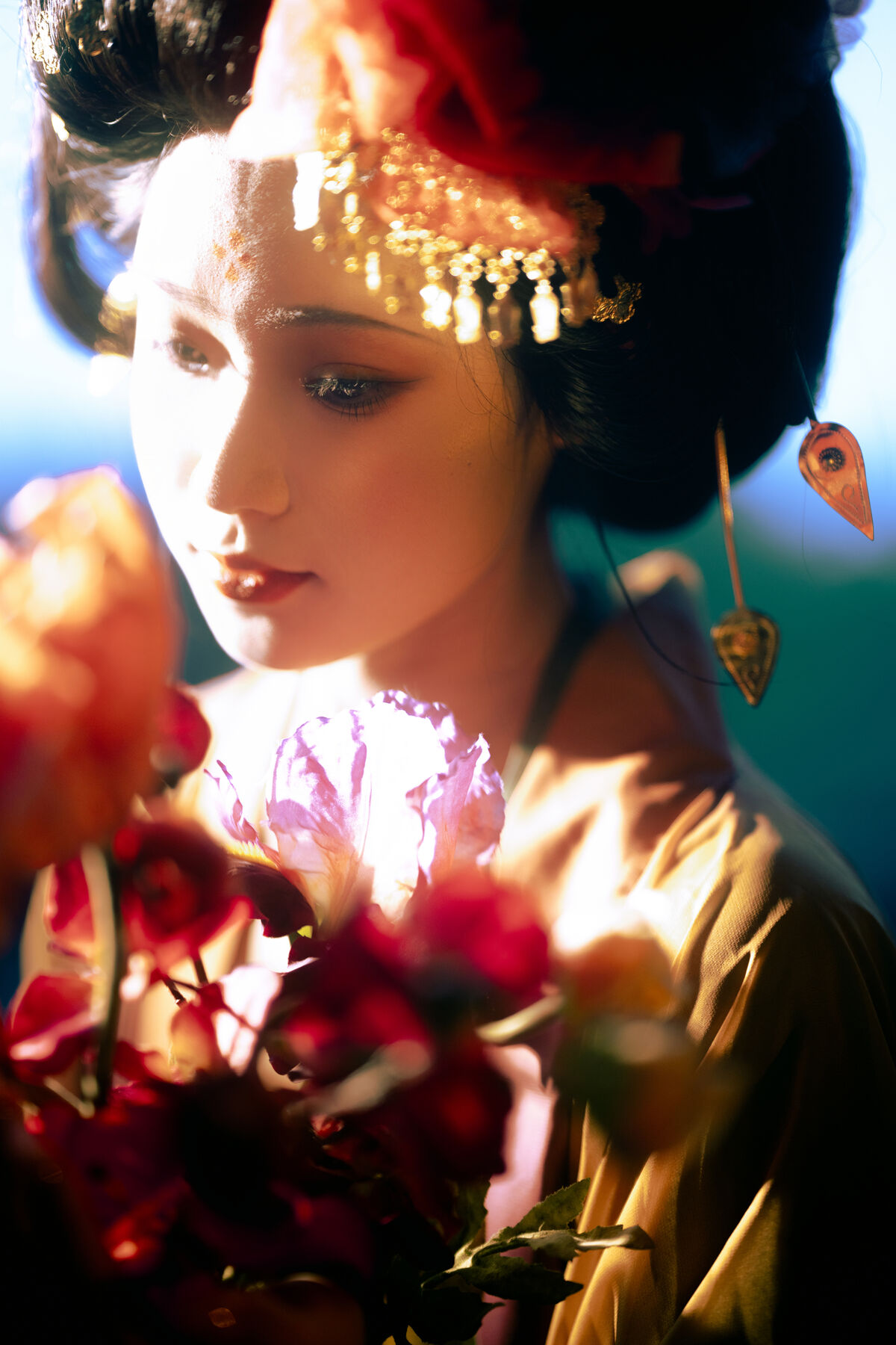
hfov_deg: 16.1
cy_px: 672
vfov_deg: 23.9
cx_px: 448
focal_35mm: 85
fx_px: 3173
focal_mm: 85
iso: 640
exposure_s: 1/400
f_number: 1.4
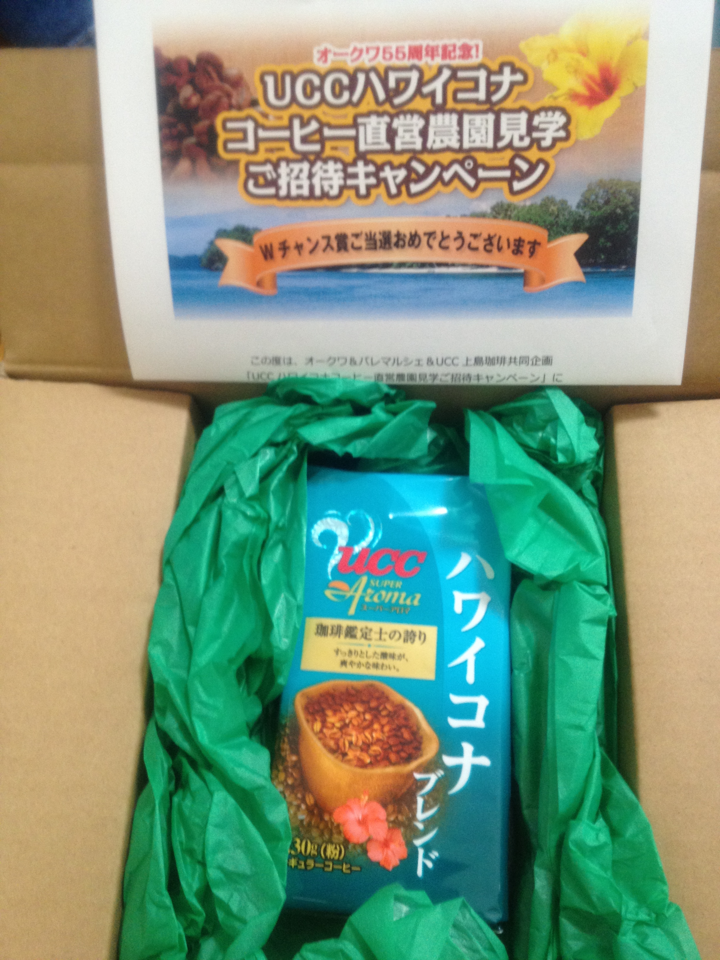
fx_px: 971
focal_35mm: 35
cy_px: 480
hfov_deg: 40.7
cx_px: 360
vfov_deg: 52.6
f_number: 2.4
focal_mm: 4.28
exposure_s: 1/20
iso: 160
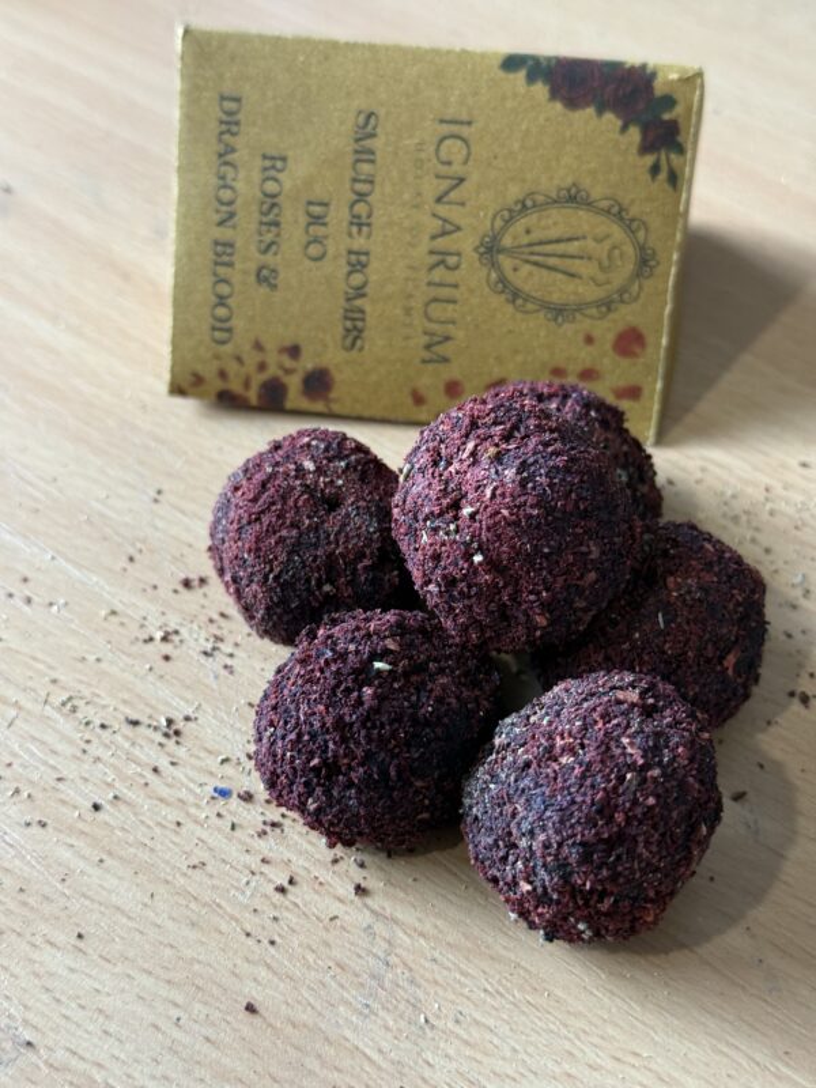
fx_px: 1509
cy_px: 544
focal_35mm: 48
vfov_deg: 39.7
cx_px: 408
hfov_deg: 30.3
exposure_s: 1/50
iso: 125
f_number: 1.78
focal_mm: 6.76
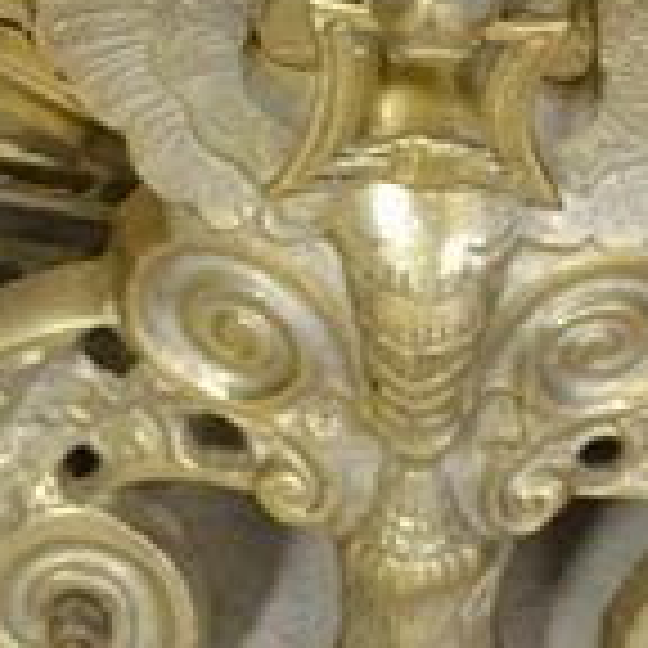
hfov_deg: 7.8
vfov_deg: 7.8
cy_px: 220
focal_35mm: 223
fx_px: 4723
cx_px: 540
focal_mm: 42
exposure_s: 1/40
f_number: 5.3
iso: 800
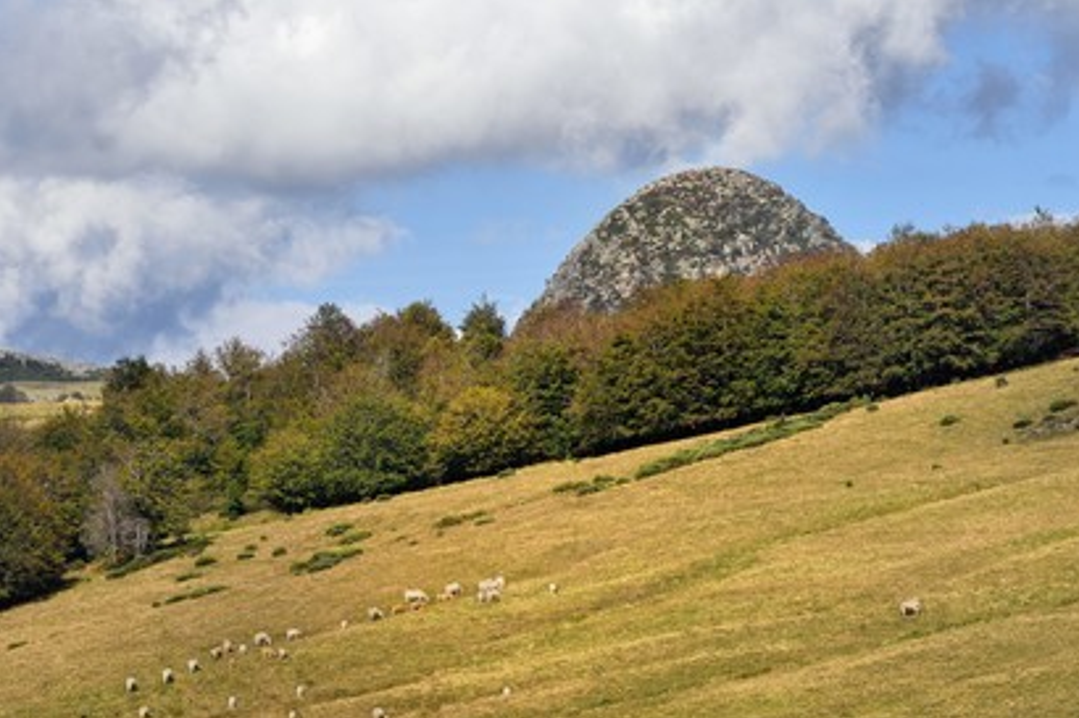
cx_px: 550
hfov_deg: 10.0
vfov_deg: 6.7
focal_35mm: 205
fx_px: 6142
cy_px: 360
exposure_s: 1/250
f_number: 14
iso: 200
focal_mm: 200
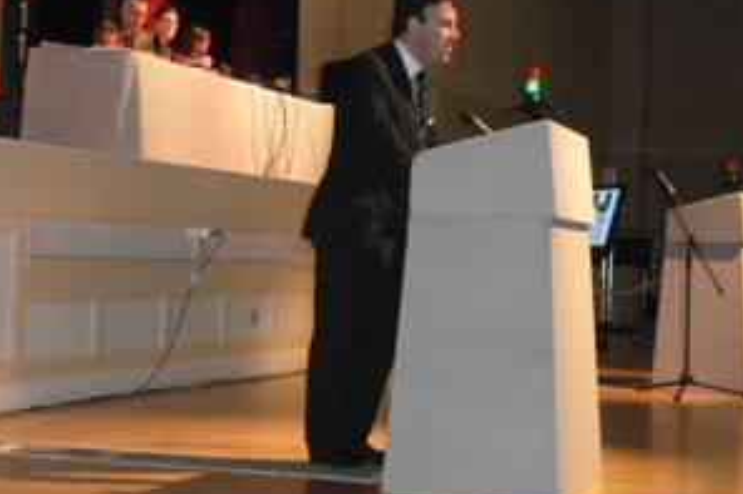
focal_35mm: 82
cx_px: 334
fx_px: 1691
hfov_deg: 24.8
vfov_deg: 16.6
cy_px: 276
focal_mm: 11.3
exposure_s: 1/80
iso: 640
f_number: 5.4
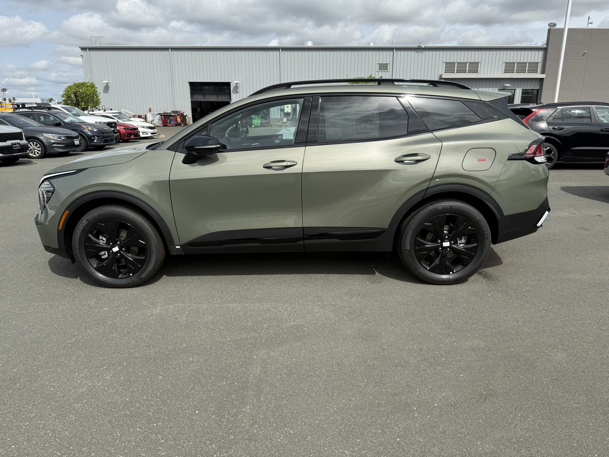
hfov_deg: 71.6
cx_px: 304
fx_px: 422
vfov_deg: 56.8
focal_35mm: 24
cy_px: 228
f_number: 1.78
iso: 80
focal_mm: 6.76
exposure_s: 1/4975
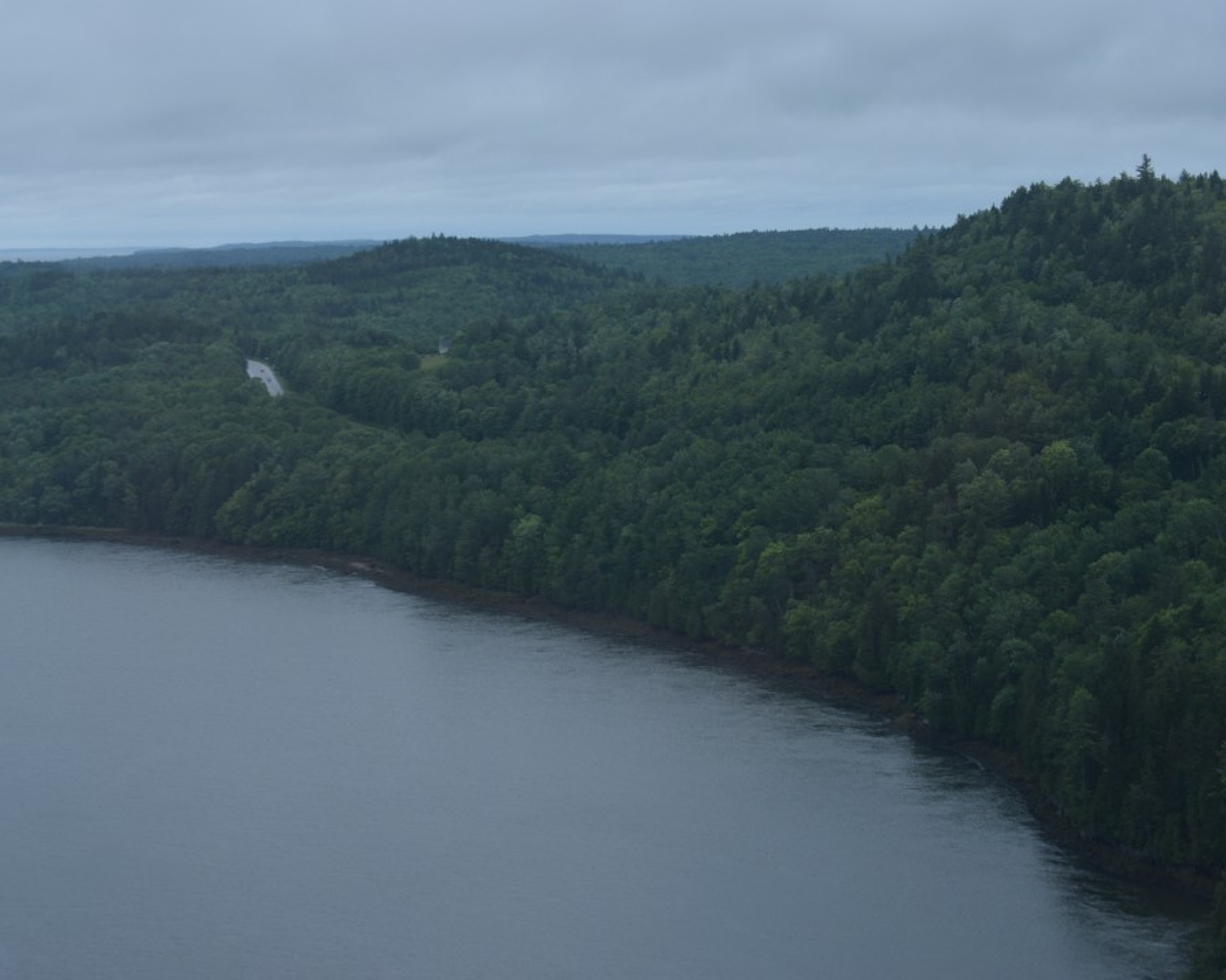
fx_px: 3395
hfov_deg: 20.5
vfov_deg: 16.4
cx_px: 517
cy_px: 491
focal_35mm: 94
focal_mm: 55
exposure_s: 1/320
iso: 200
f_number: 5.6
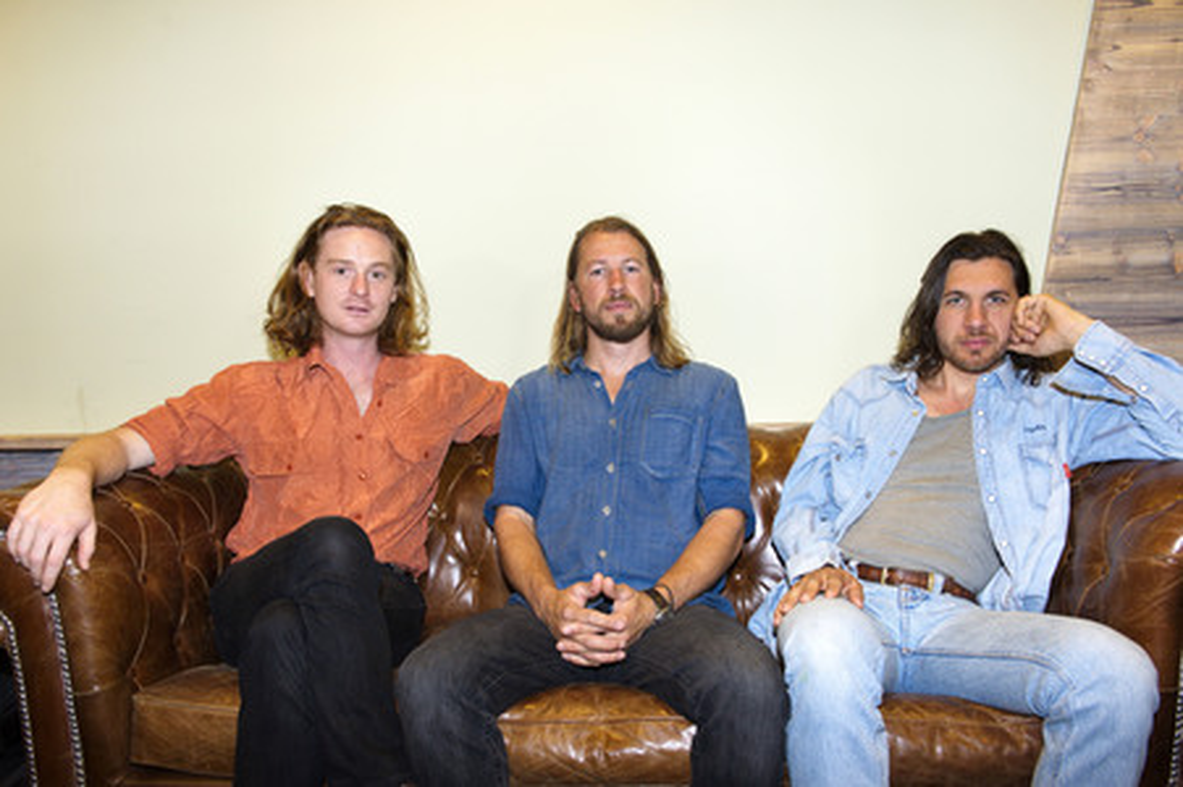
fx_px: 952
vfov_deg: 44.9
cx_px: 592
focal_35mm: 29
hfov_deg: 63.7
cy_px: 394
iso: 1600
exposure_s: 1/250
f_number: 6.3
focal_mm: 29
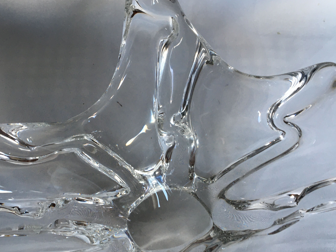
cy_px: 148
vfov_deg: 38.5
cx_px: 154
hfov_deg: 50.1
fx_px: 359
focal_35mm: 37
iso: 80
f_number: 2.2
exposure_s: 1/33
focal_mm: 4.15
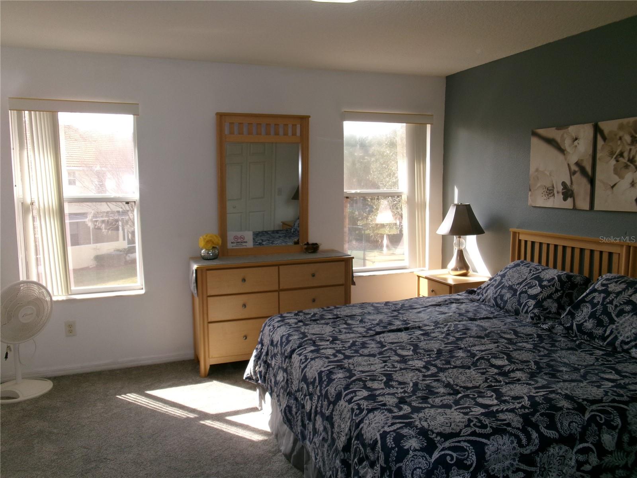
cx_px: 318
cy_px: 239
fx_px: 515
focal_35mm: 28
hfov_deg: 63.4
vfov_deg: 49.7
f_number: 3.9
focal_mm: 5.1
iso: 100
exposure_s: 1/38
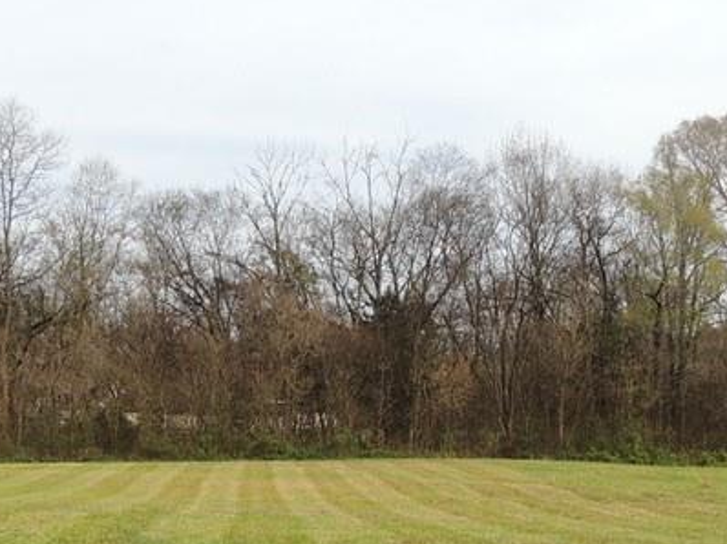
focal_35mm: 85
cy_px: 427
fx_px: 1784
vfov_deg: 17.2
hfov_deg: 23.0
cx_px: 380
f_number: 3.2
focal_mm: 5.8
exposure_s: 1/640
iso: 100
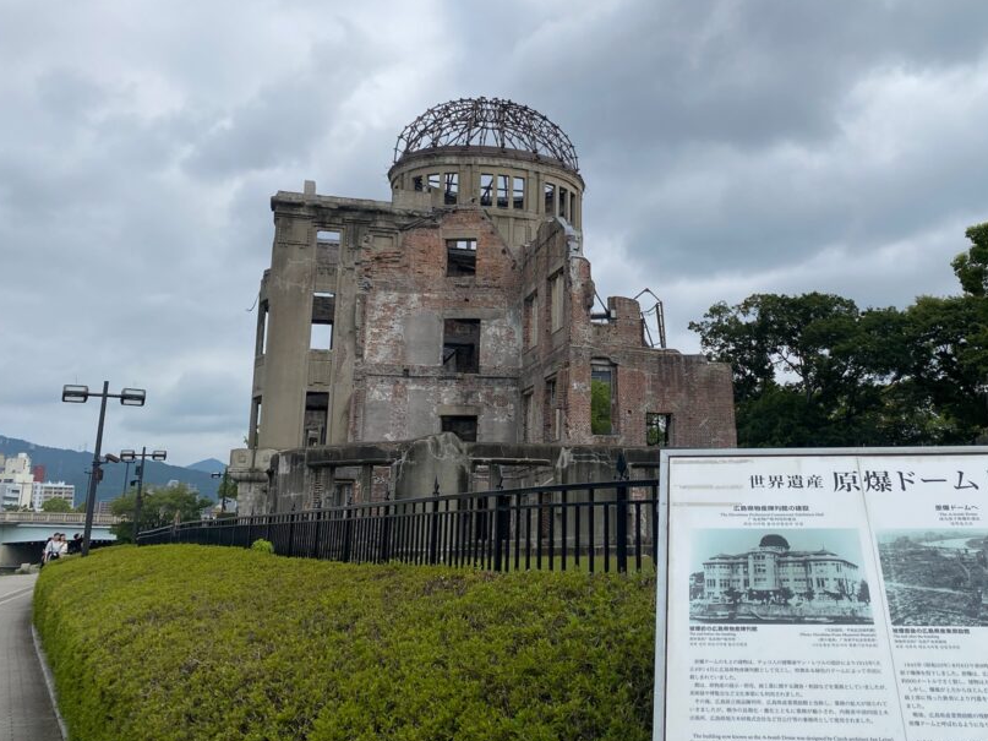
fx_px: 942
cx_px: 611
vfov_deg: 42.7
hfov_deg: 54.8
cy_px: 287
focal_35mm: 33
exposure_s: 1/3610
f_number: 1.8
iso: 32
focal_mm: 4.25
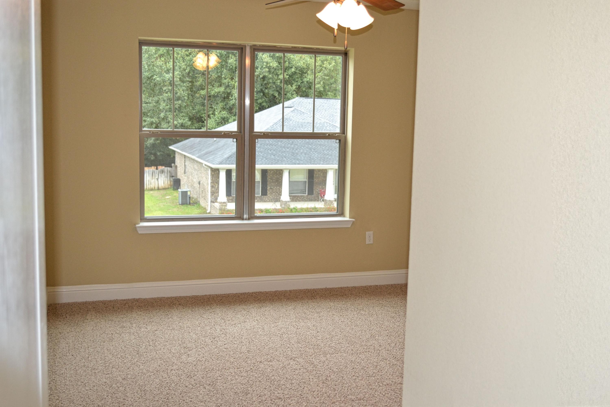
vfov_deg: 34.2
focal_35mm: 39
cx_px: 305
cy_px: 204
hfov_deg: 49.6
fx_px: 661
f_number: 4.2
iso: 450
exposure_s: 1/60
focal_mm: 26
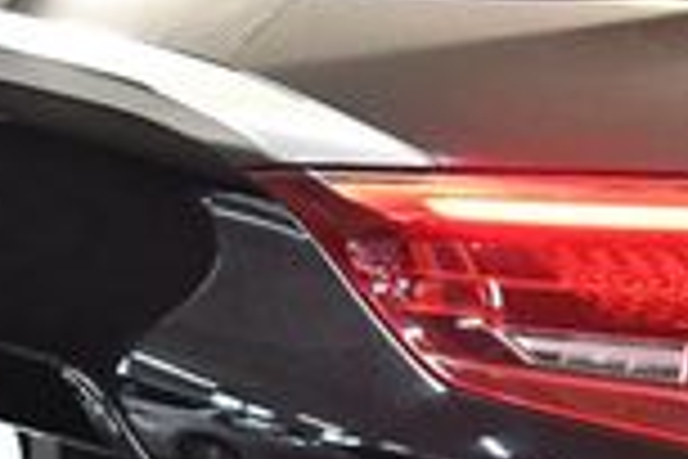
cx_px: 863
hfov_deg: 13.2
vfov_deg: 8.9
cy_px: 657
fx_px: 2886
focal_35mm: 151
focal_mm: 18
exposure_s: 1/125
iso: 3200
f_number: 3.5
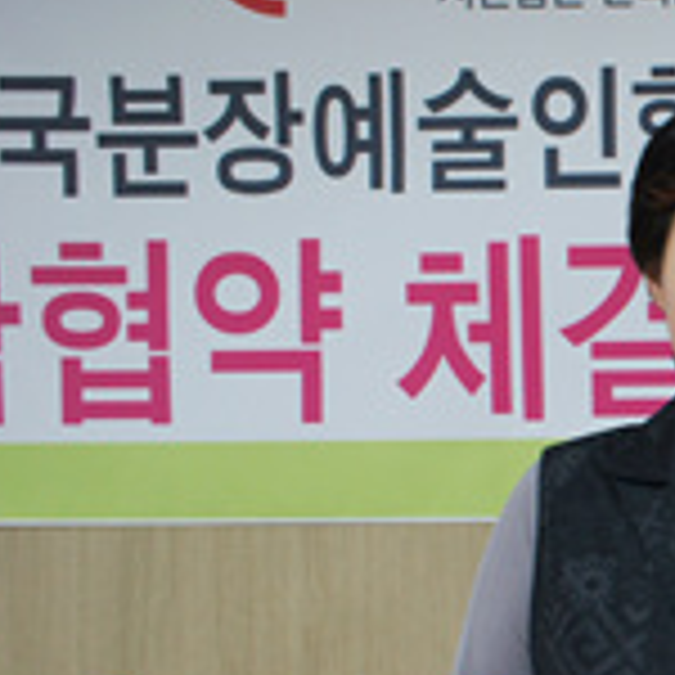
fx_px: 1500
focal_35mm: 68
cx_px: 1058
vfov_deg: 25.1
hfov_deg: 20.9
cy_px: 484
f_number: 3.5
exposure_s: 1/50
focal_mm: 16
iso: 200
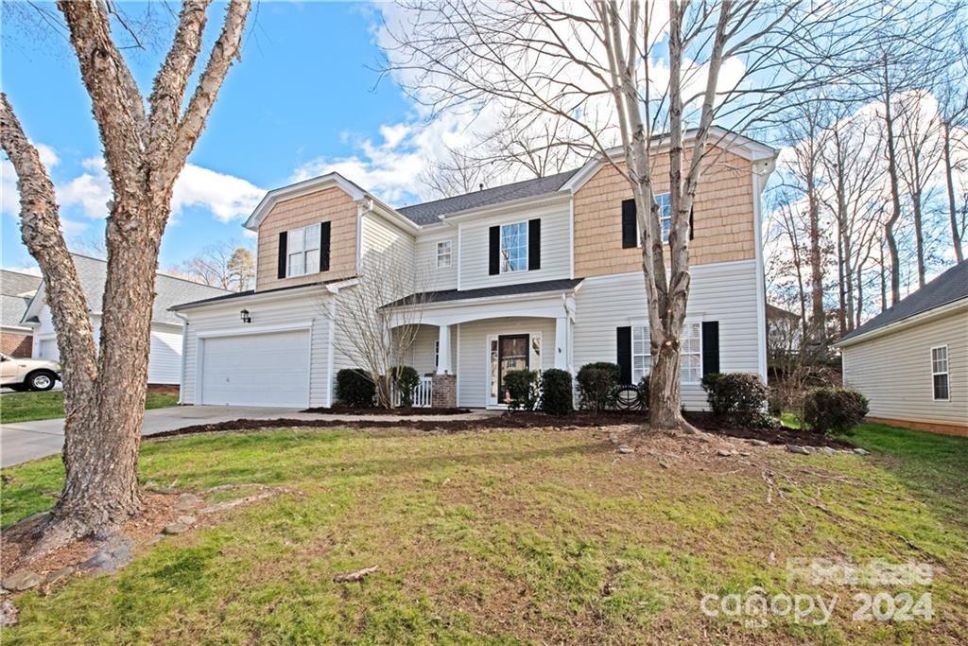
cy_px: 323
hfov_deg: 104.2
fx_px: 376
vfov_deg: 81.2
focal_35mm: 14
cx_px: 484
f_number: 20
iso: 1000
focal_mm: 14
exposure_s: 1/200
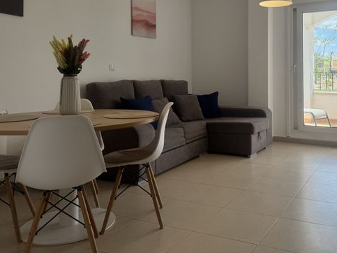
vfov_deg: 39.8
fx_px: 341
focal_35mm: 35
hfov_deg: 51.4
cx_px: 233
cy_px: 70
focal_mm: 6.76
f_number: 1.78
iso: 80
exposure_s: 1/1151
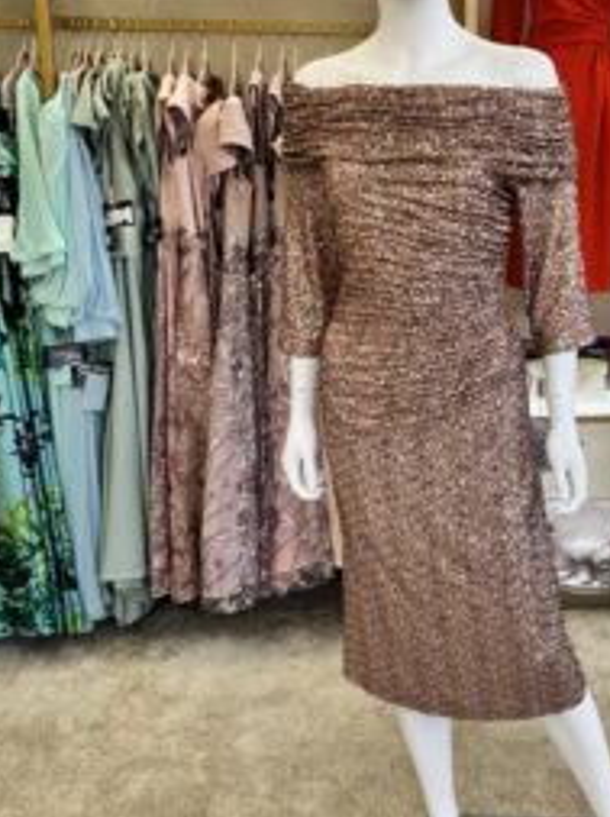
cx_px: 462
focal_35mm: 38
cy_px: 355
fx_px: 895
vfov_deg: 48.9
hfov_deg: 36.7
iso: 64
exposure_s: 1/219
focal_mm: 6.76
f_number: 1.78
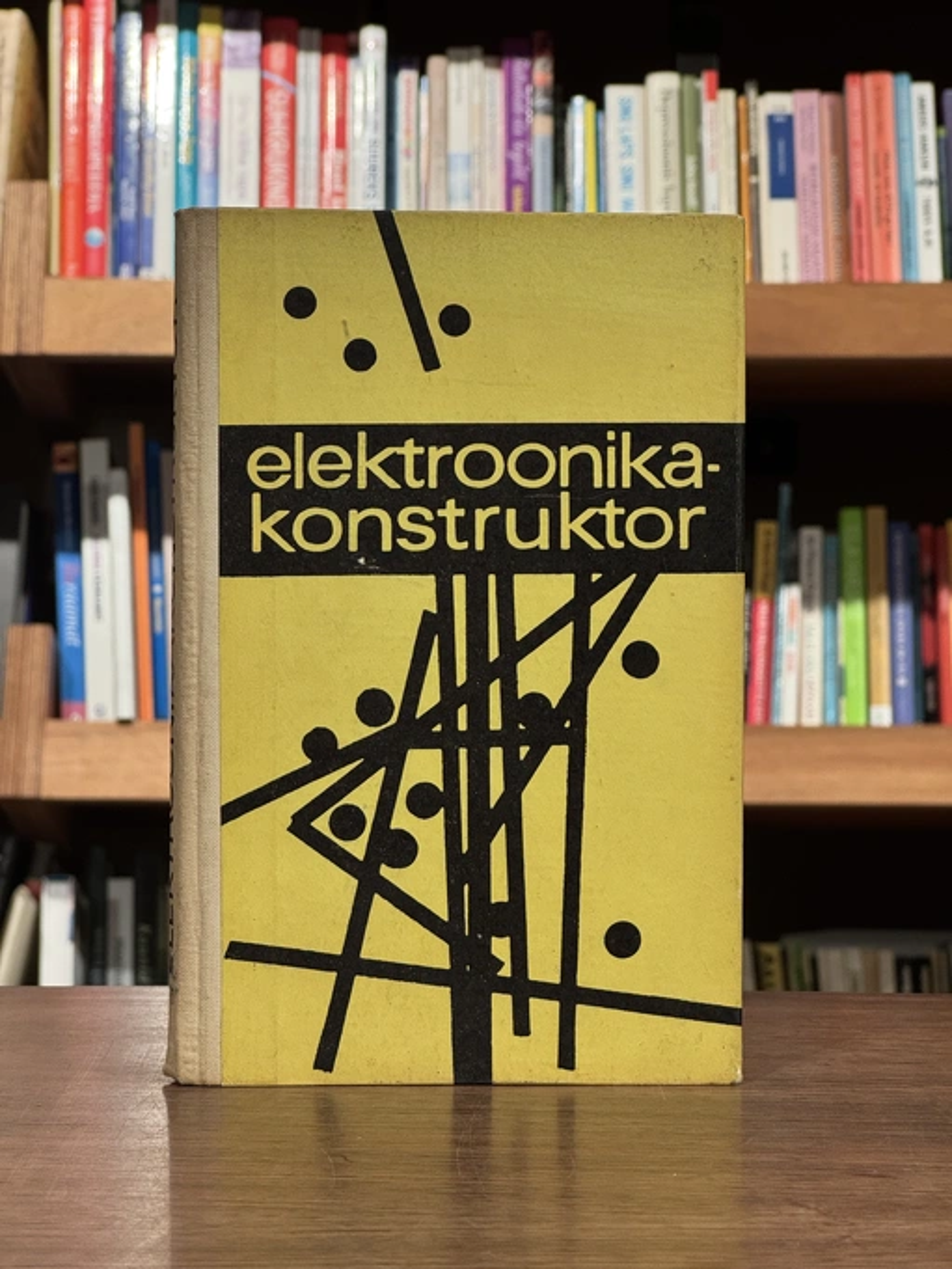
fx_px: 2823
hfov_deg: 19.1
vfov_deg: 25.3
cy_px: 634
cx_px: 476
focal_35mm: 77
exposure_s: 1/99
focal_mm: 9
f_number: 2.8
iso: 200
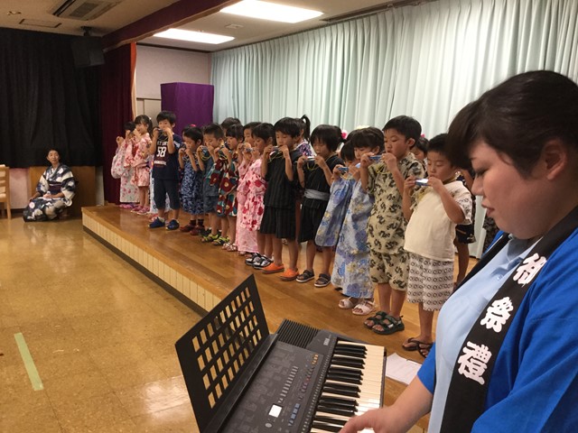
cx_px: 289
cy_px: 216
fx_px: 518
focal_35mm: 31
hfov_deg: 58.4
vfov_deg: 45.4
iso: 100
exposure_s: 1/30
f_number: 2.4
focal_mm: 3.3
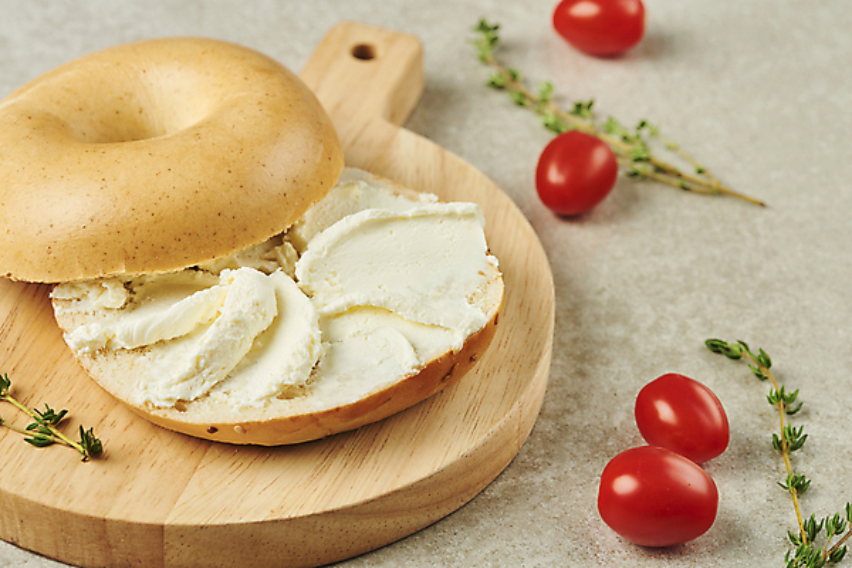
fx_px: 2485
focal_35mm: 105
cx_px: 426
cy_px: 284
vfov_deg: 13.0
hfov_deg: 19.5
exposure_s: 1/125
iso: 80
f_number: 11
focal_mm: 105
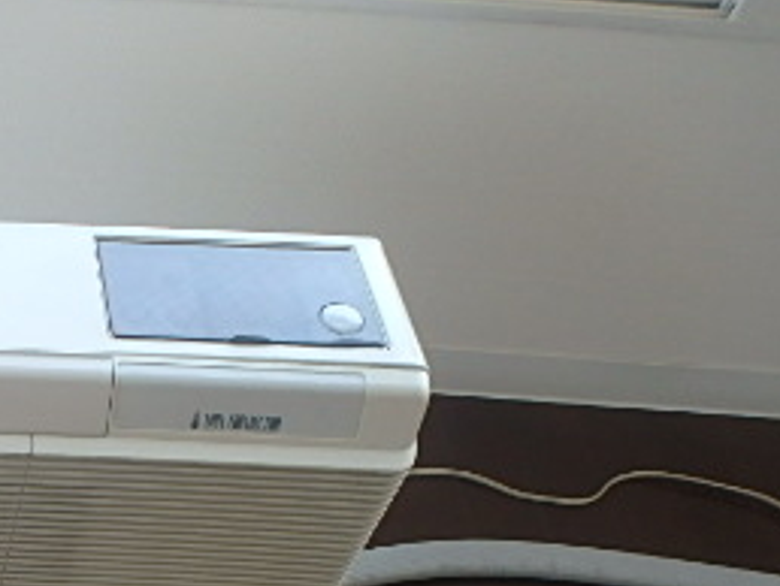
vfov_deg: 26.1
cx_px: -169
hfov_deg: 30.8
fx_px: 1173
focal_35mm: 52
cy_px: 631
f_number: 3.5
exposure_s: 1/60
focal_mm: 3.7
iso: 125
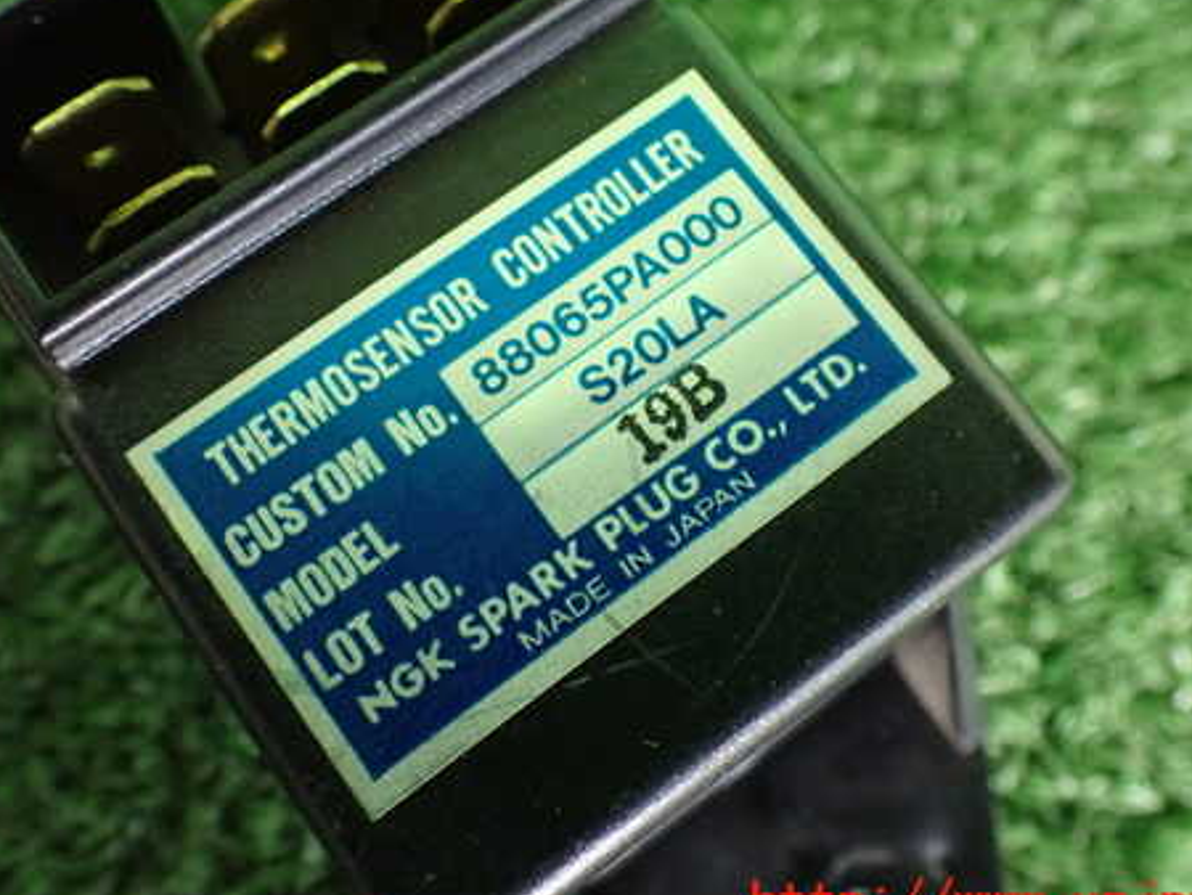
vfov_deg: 35.8
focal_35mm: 40
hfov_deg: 46.7
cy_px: 344
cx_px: 554
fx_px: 1378
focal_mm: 5.4
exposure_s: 1/50
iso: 800
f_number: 2.3
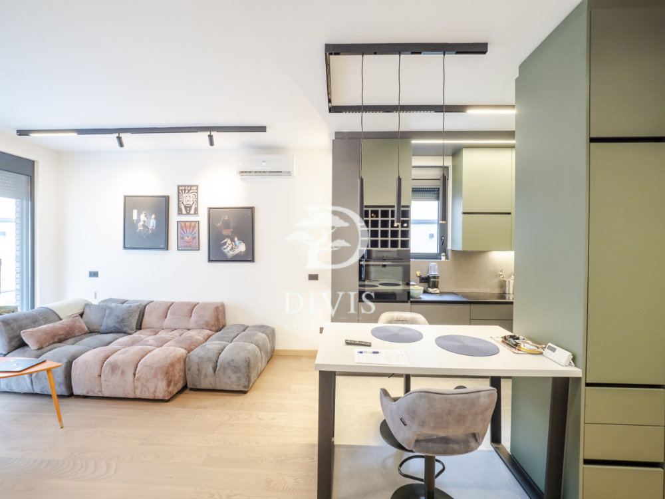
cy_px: 250
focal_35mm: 14
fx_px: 269
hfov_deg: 102.1
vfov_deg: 85.7
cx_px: 332
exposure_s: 1/25
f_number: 4
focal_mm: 7
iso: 400
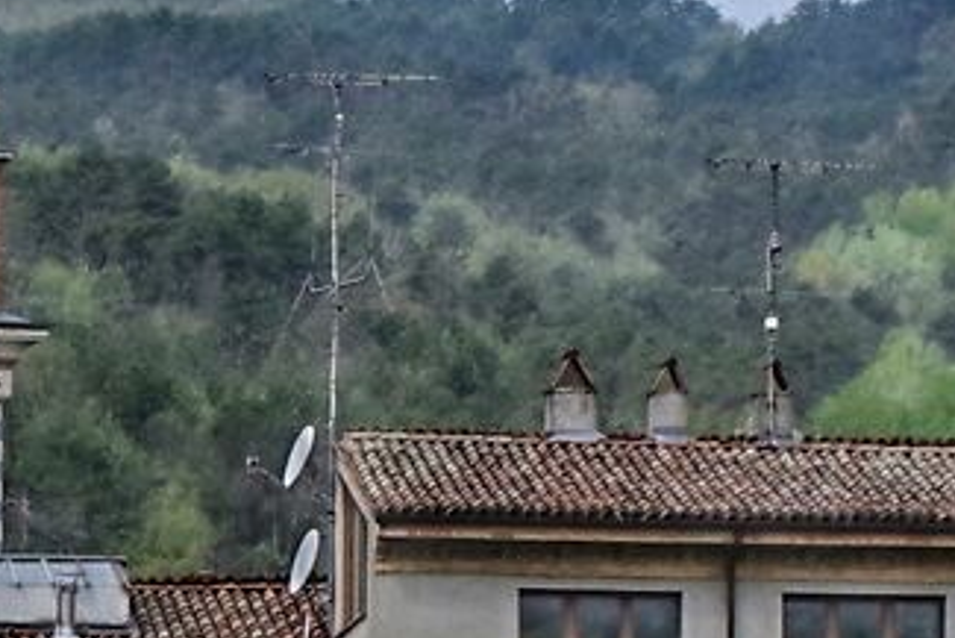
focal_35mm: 362
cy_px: 1288
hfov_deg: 5.6
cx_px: -864
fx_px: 9607
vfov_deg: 3.8
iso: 400
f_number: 13
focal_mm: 32.5
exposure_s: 1/200
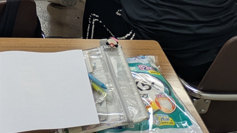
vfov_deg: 11.3
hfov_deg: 21.2
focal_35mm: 93
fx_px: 584
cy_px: -161
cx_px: -56
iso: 41
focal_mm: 5.43
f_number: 1.89
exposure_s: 1/33.3
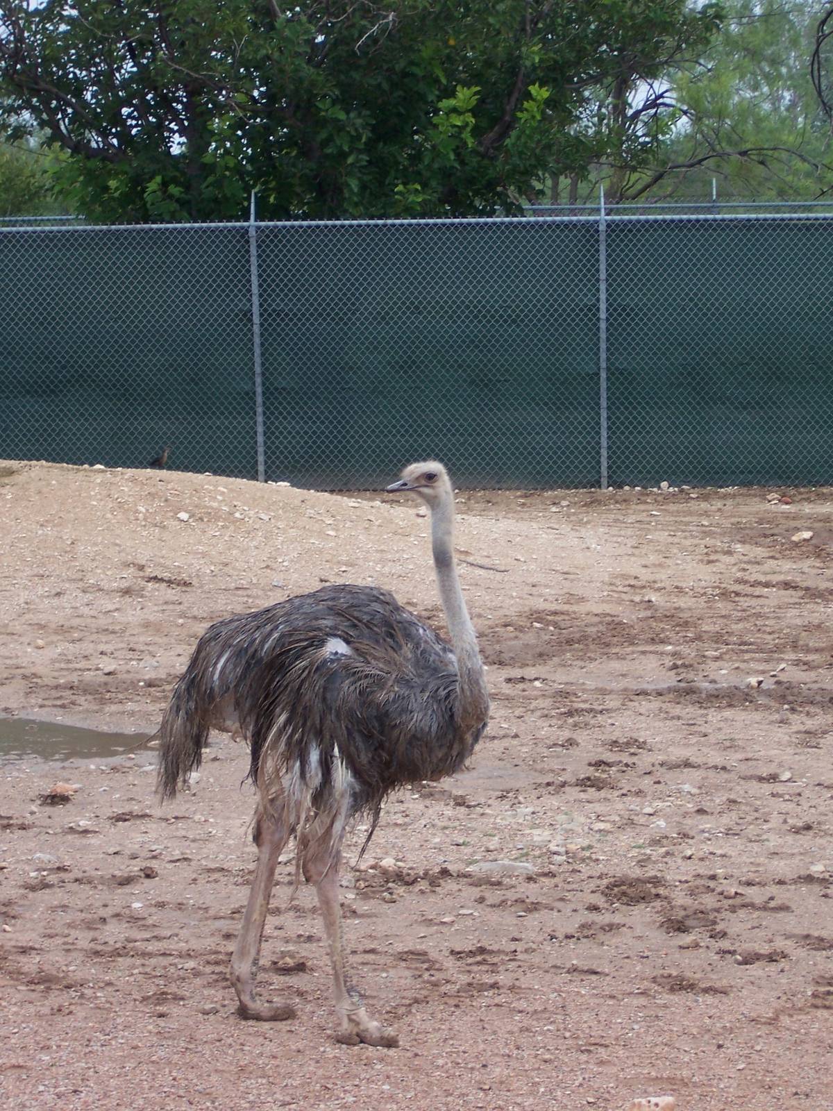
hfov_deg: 11.2
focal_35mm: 132
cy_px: 556
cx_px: 416
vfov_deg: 14.9
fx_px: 4235
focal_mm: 22
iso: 80
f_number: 4.8
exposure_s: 1/250
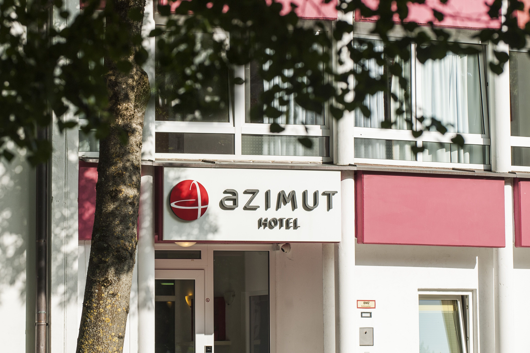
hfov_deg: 15.2
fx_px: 1986
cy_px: 176
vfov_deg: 10.1
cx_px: 265
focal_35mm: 135
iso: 200
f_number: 7.1
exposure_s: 1/1000
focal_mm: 135
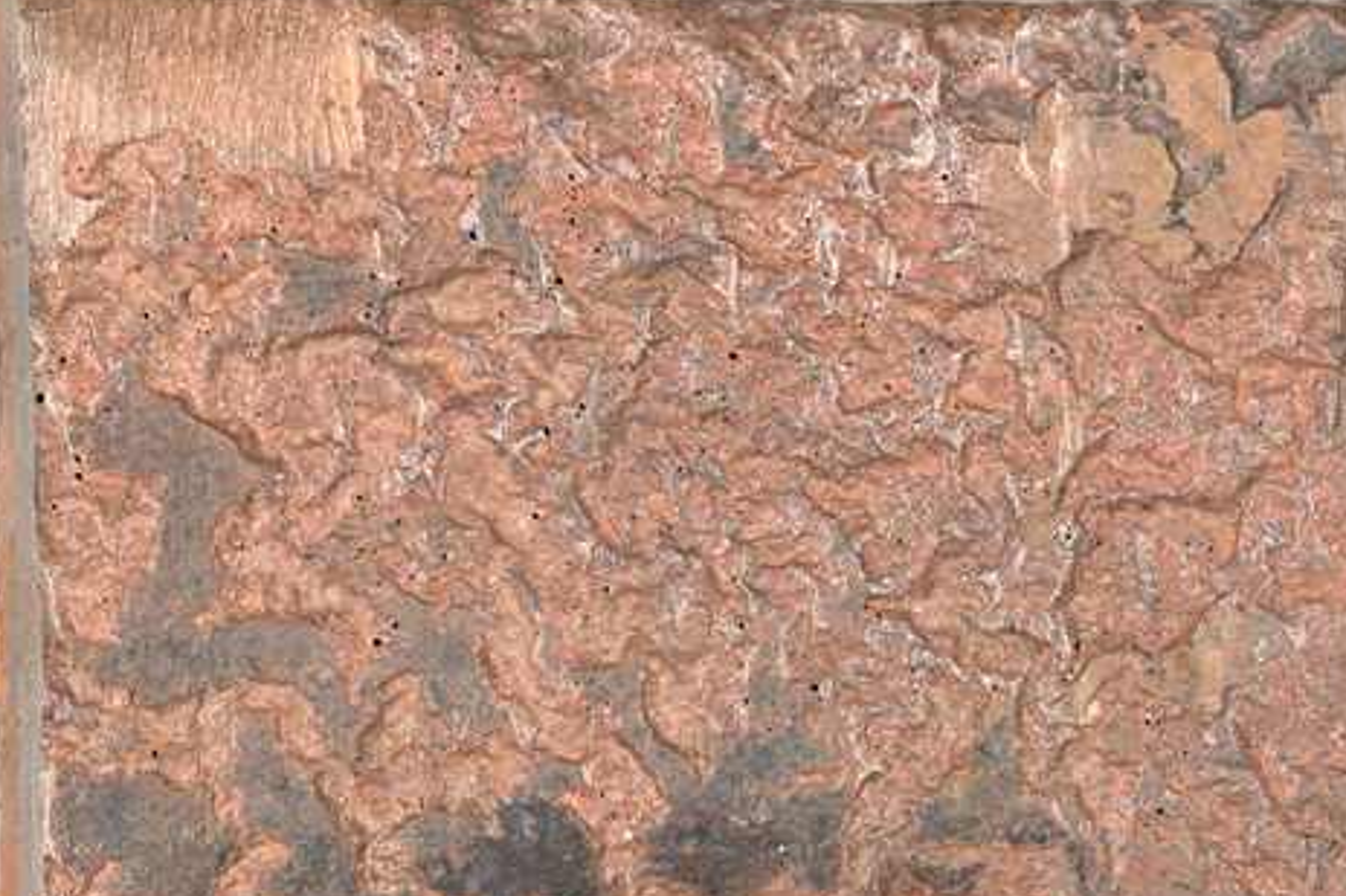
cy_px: 425
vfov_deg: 7.6
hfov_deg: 11.4
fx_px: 6765
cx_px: 795
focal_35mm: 181
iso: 450
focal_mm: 70
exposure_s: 1/4
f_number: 16
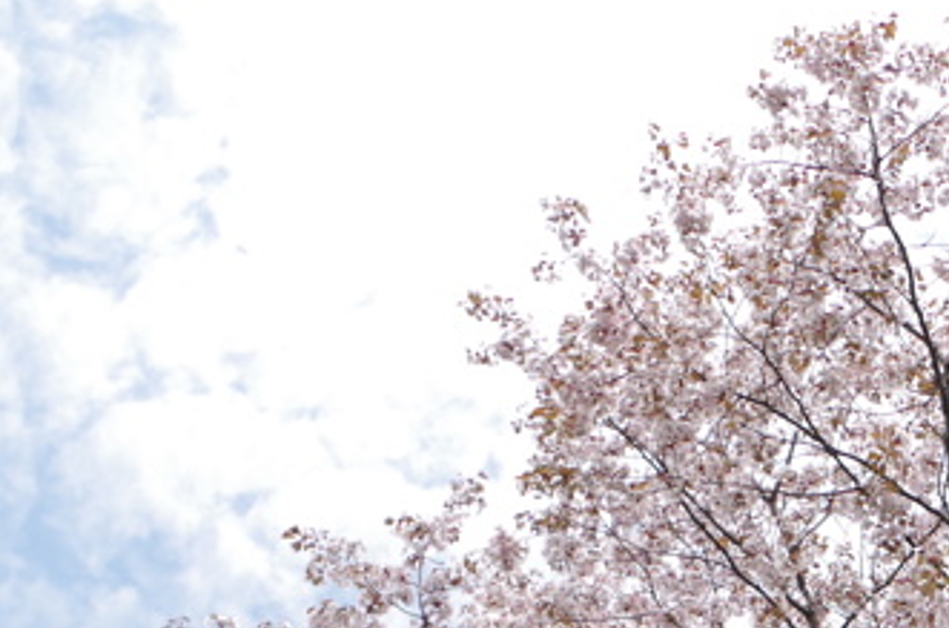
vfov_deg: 13.3
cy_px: 958
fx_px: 2525
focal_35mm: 96
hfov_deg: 19.7
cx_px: 1210
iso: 100
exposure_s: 1/320
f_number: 5
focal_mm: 21.25
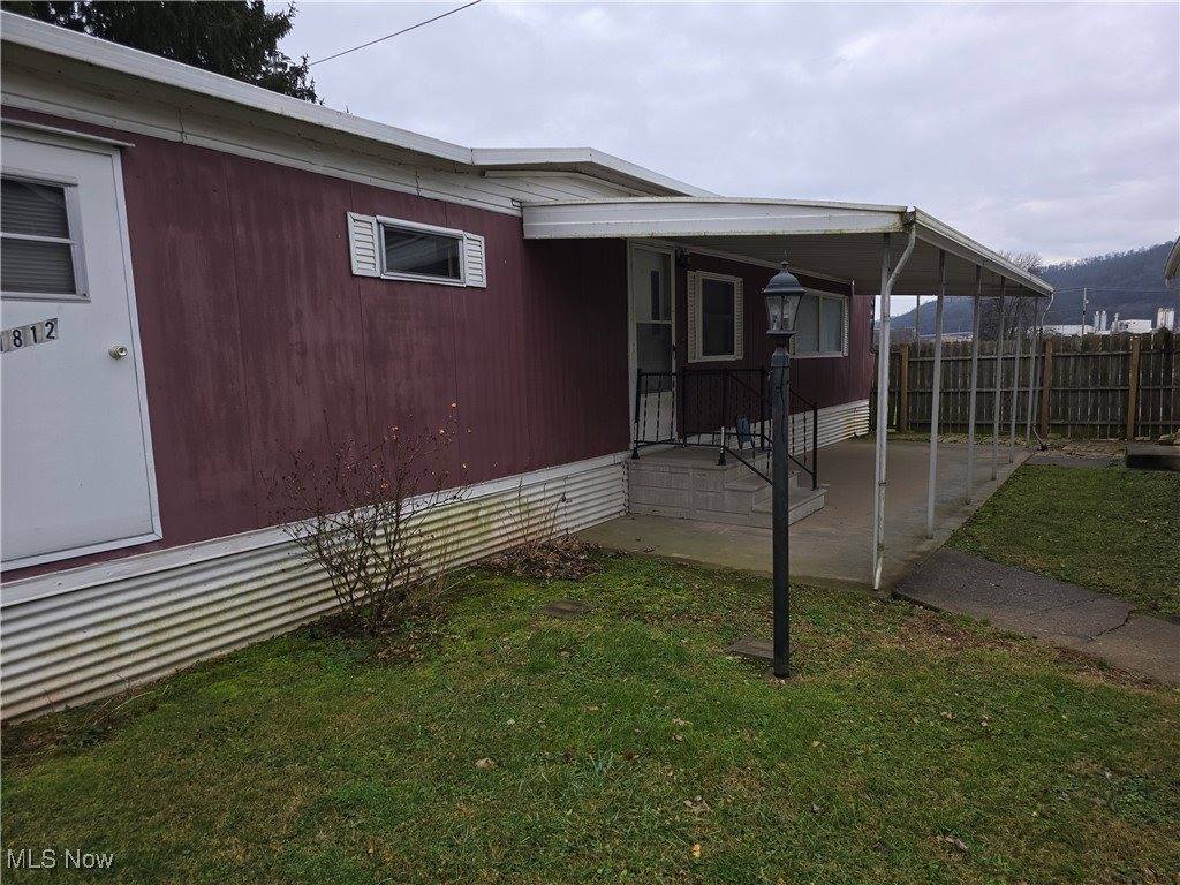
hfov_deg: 73.9
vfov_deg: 58.9
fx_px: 784
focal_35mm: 23
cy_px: 442
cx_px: 590
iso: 16
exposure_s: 1/120
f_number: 1.7
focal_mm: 6.3
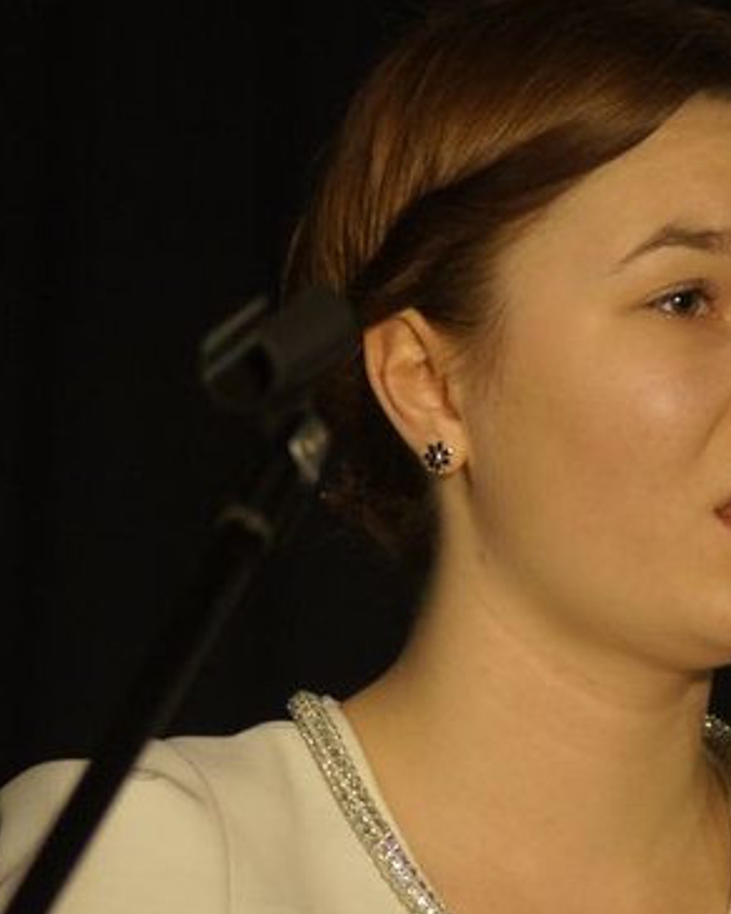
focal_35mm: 751
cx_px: 558
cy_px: 421
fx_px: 20310
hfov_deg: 2.1
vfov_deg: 2.6
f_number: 5.6
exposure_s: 1/125
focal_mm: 300
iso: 1600
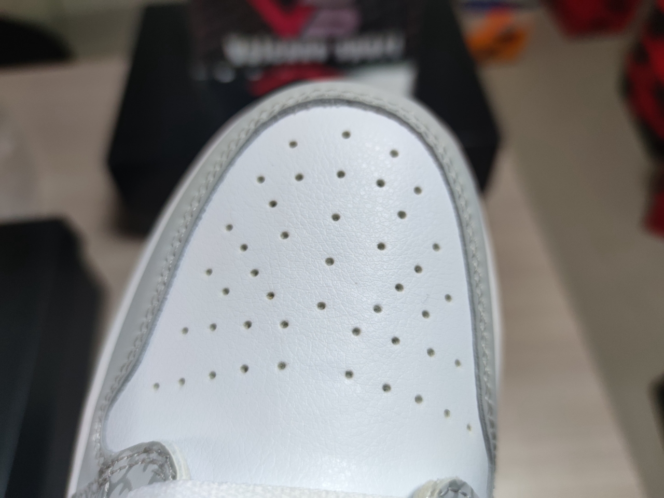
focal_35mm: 24
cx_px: 332
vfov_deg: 56.8
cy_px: 249
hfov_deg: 71.6
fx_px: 460
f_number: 1.69
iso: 241
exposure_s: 1/120
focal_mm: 6.72
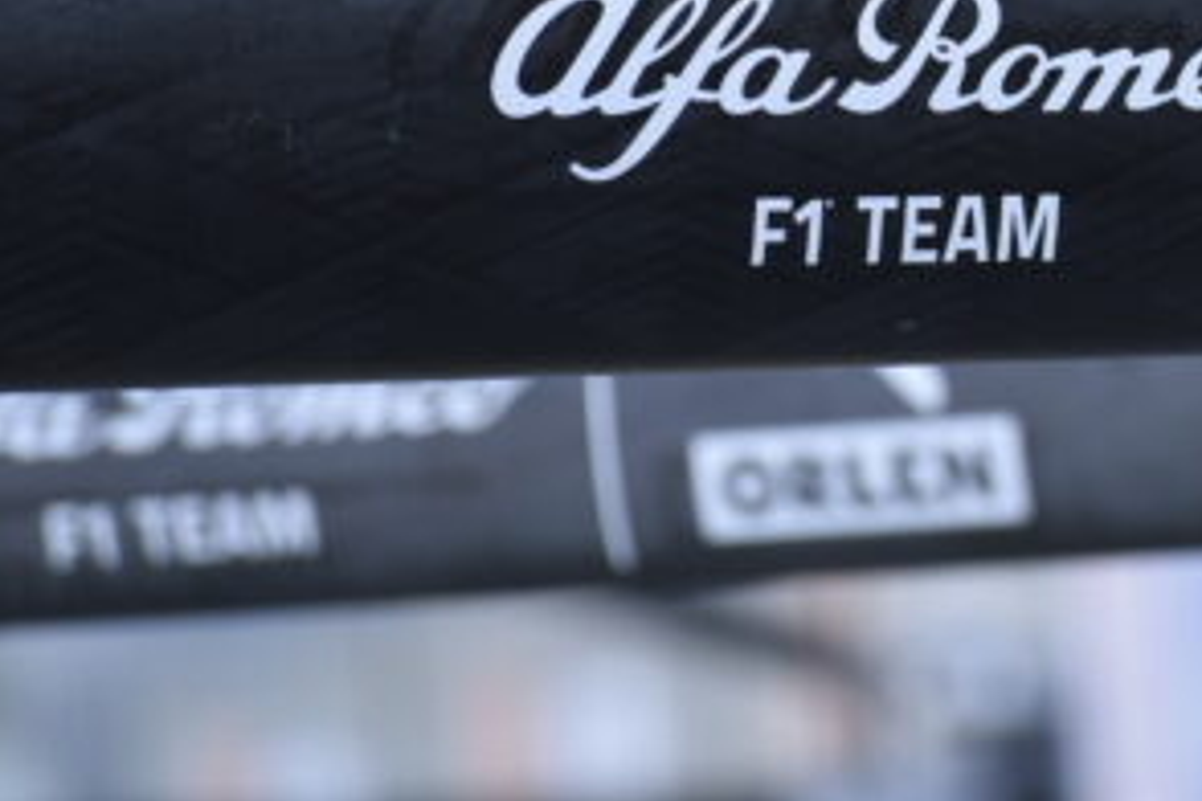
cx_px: 1218
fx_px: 29246
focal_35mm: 876
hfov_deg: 2.4
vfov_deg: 1.6
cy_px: 119
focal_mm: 370
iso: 500
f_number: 6.3
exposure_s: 1/640
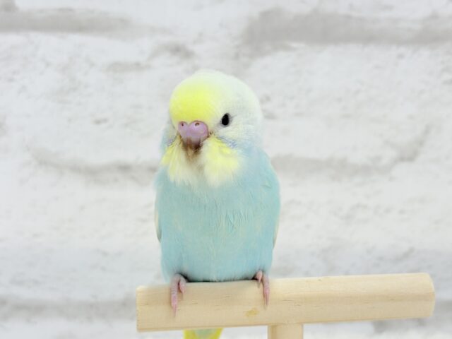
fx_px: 679
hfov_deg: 36.8
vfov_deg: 28.0
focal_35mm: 52
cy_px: 170
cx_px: 226
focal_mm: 5.96
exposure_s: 1/50
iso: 32
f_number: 1.6
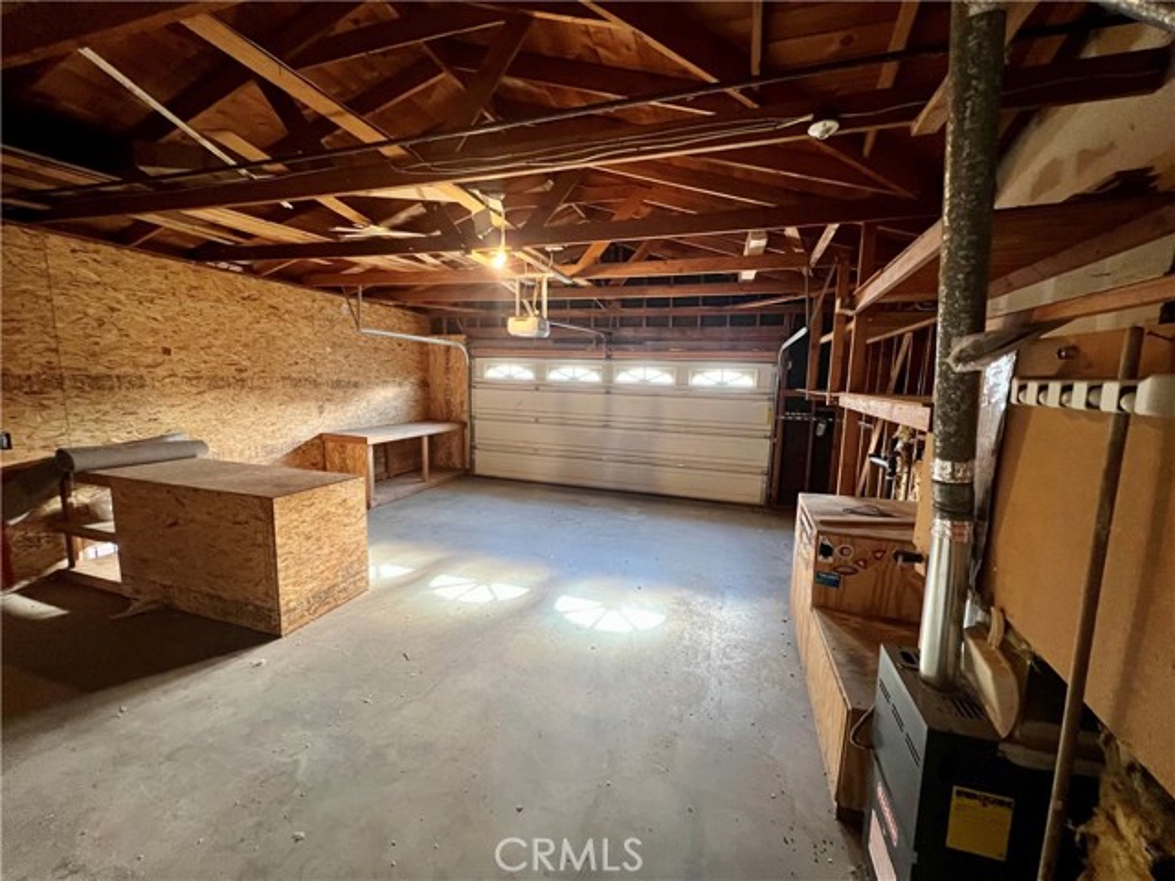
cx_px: 588
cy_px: 440
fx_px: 441
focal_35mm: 13
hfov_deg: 106.2
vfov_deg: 89.9
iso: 500
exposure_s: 1/60
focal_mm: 1.57
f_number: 1.8
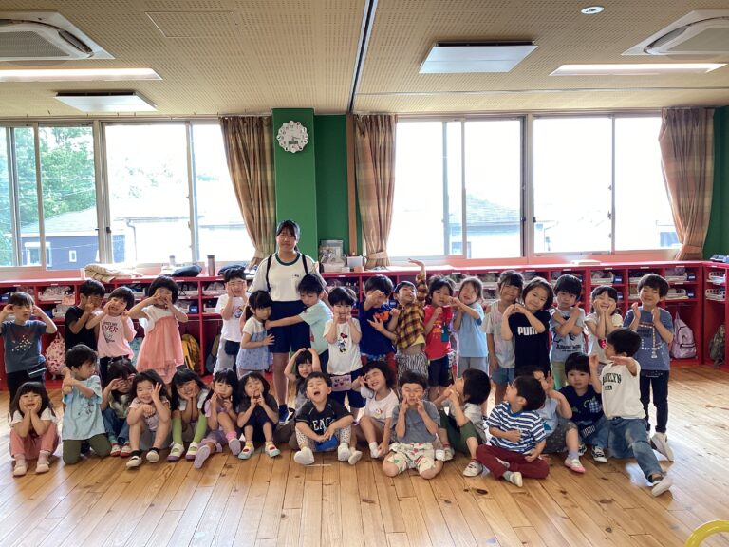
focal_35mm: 31
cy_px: 274
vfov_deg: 45.4
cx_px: 364
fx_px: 653
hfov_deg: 58.4
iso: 50
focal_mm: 3.3
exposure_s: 1/60
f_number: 2.4
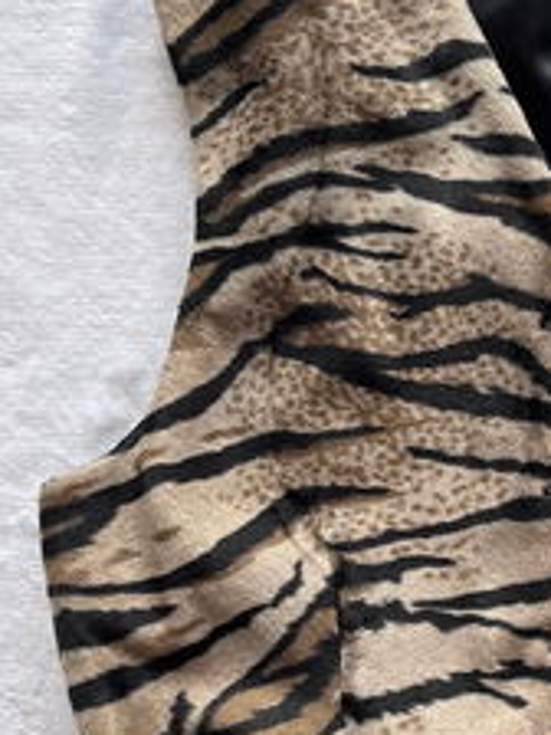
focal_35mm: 62
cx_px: 571
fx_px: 1316
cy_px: 494
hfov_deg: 22.6
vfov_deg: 30.9
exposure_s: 1/345
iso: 50
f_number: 1.6
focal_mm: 5.1
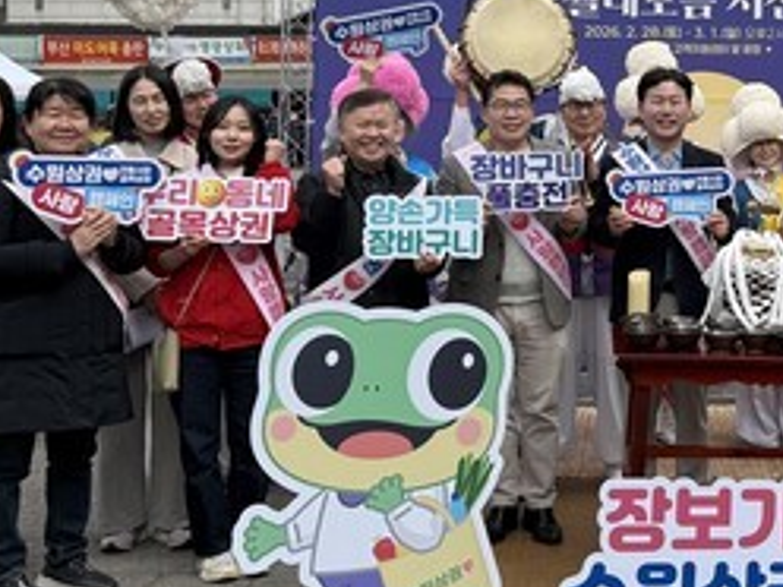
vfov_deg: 24.6
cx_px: 843
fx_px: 1312
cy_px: 76
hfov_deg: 30.1
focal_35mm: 58
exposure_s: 1/3953
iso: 80
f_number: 1.78
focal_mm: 6.76
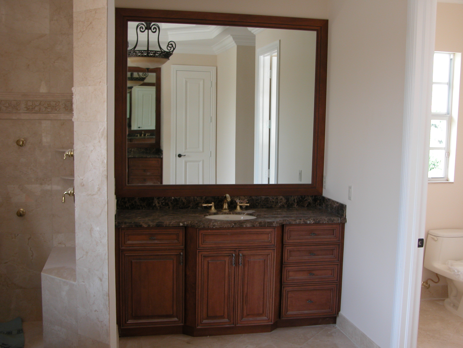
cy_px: 174
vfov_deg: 34.3
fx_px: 562
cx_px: 232
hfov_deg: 44.8
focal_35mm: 42
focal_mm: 10.7
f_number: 2.9
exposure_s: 1/39.9
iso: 100
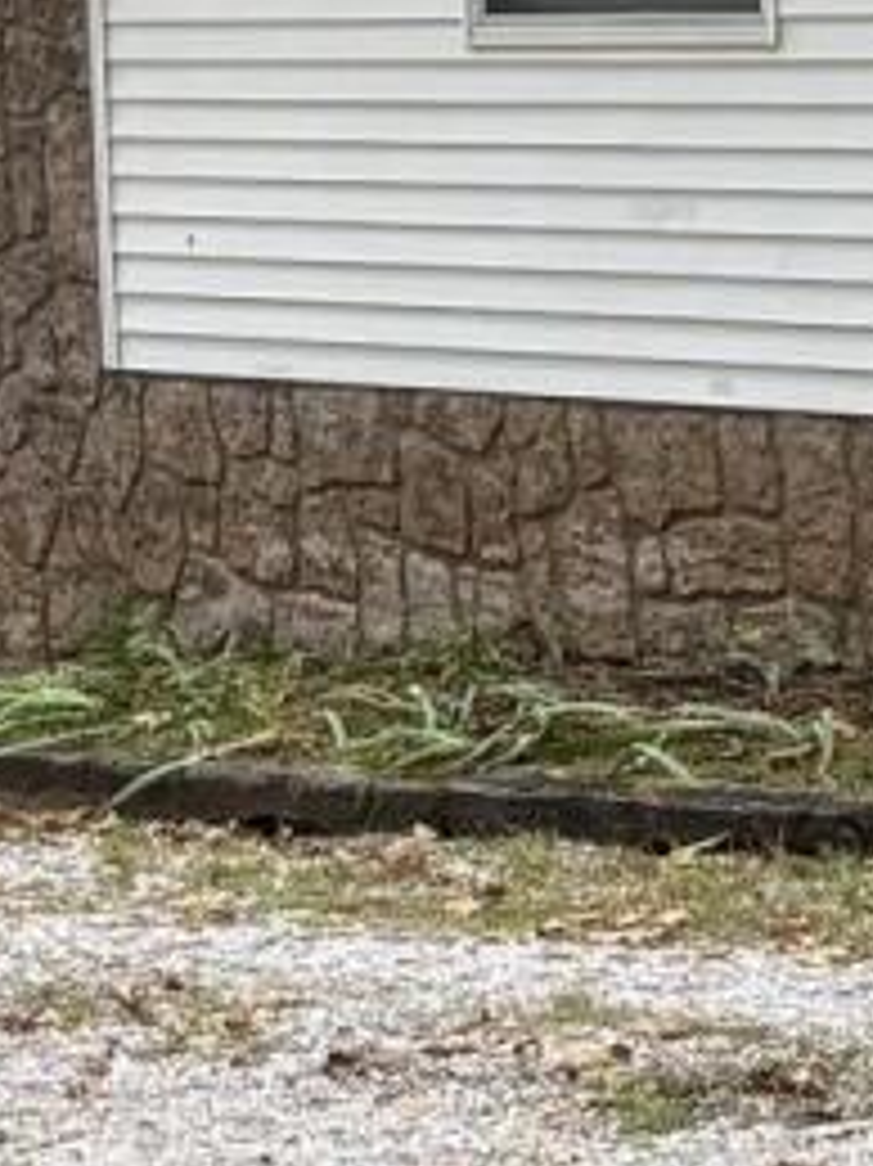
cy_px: 270
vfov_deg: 9.8
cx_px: -112
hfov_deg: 7.3
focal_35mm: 201
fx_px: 6764
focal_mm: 5.96
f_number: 1.6
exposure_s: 1/252
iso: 40
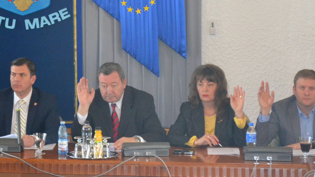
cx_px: 19
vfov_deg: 8.2
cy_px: 20
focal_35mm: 147
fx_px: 1228
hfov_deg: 14.4
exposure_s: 1/60
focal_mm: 40
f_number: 5.3
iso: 2000
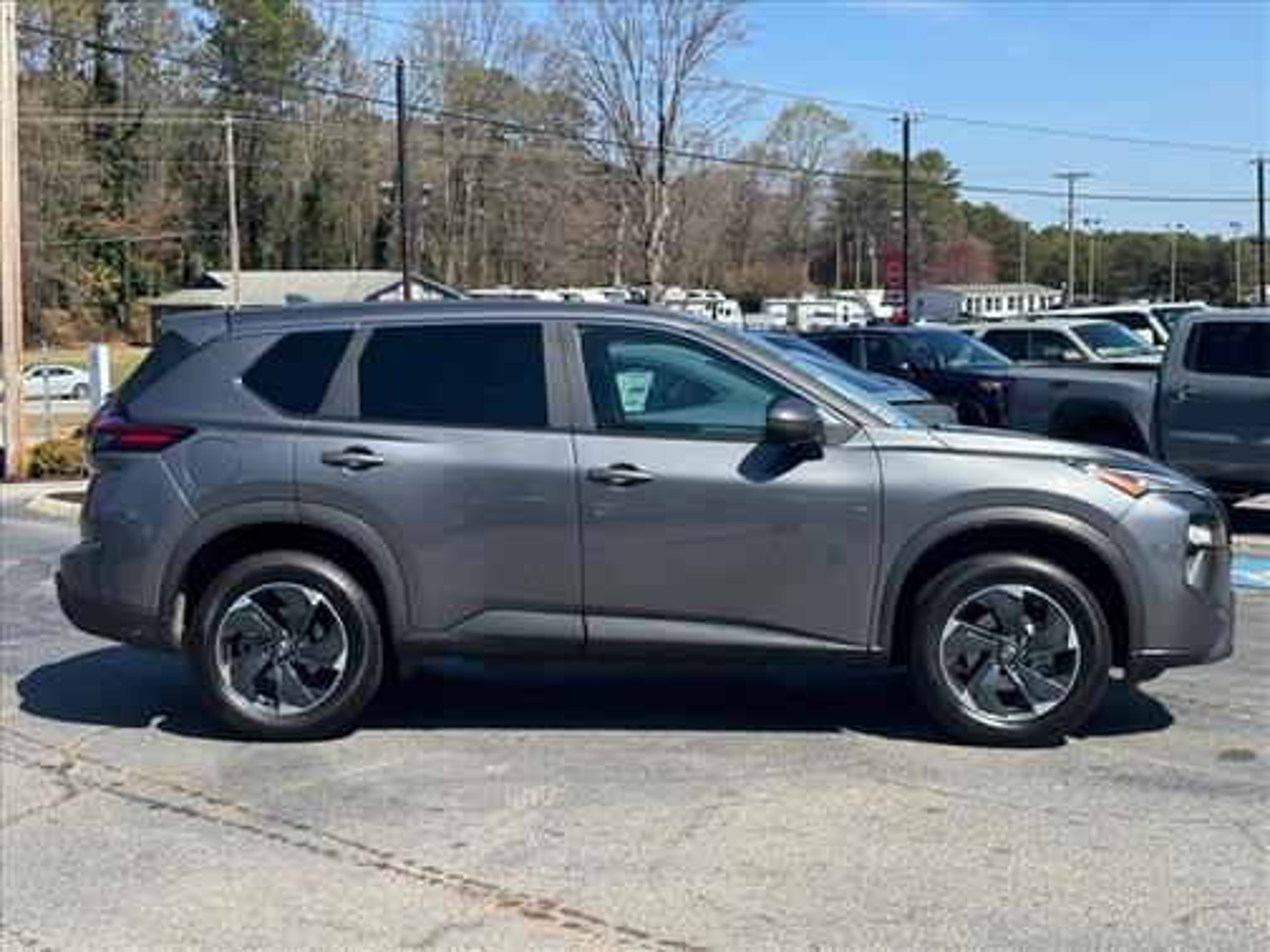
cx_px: 635
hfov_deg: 39.7
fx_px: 1761
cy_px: 476
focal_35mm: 48
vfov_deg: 30.3
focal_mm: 6.76
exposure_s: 1/2959
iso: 64
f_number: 1.78
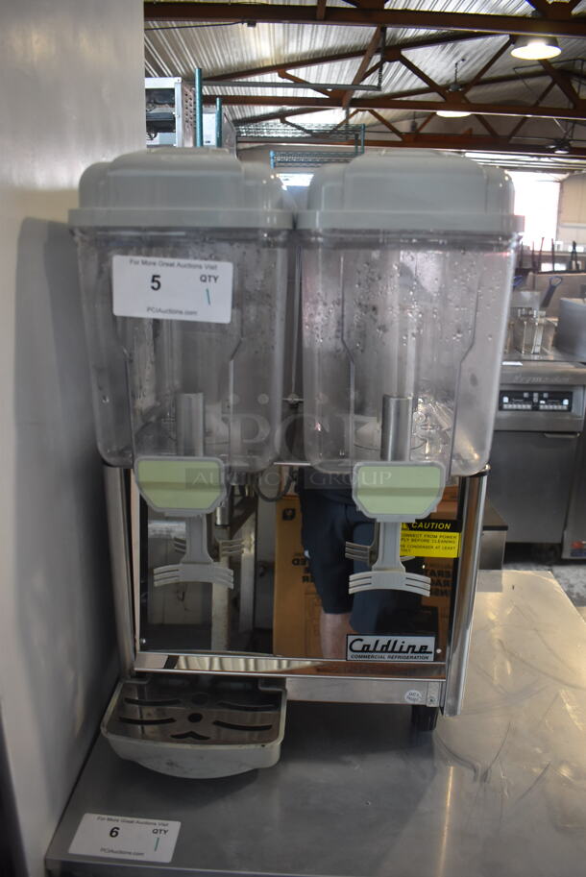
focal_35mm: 27
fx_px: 658
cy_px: 438
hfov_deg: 48.0
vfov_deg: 67.3
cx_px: 293
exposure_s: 1/125
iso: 900
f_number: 3.5
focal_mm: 18
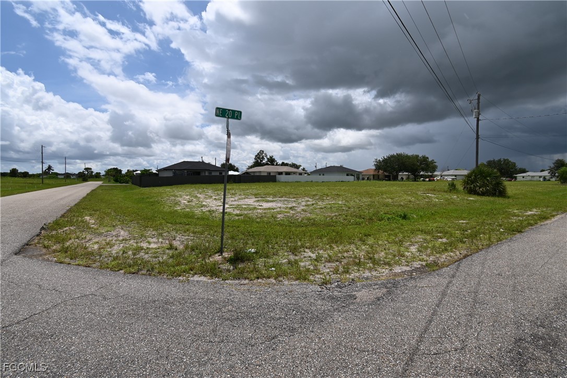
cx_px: 284
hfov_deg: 100.4
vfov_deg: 77.3
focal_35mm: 15
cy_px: 189
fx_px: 236
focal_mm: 10
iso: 100
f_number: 8
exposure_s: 1/500
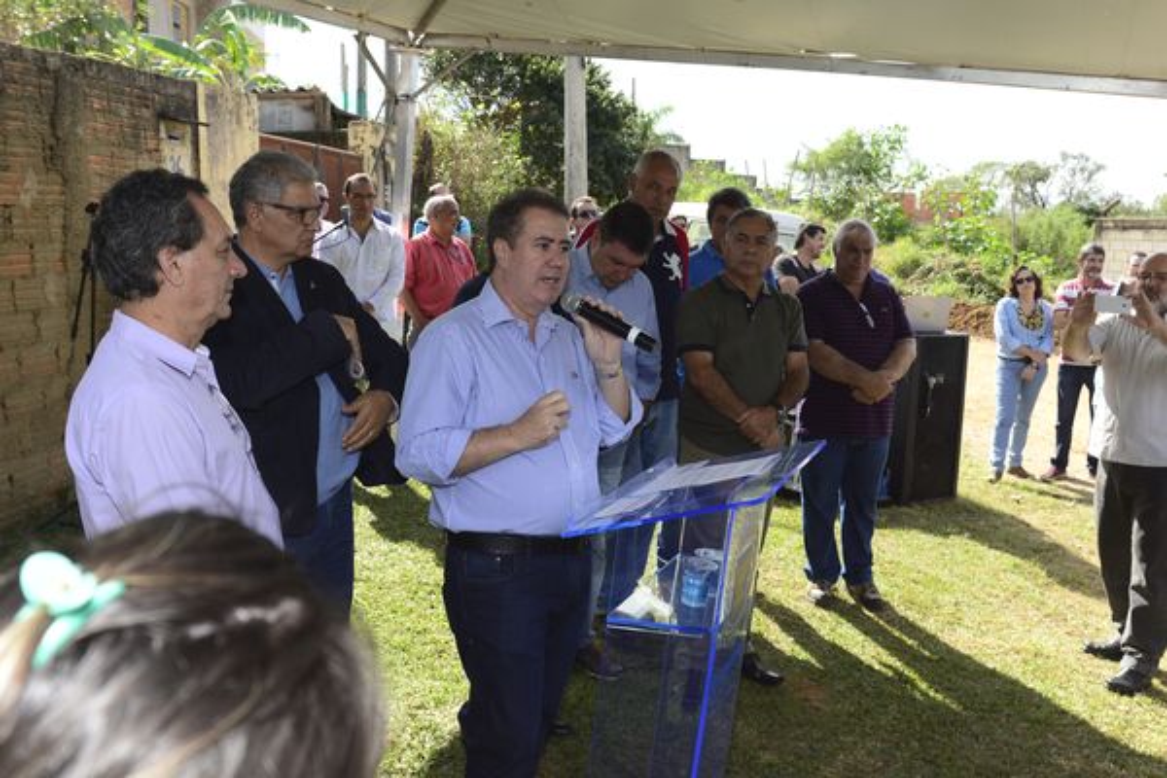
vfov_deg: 37.9
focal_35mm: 35
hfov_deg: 54.4
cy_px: 389
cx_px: 584
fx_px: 1134
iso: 200
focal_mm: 35
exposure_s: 1/160
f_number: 8
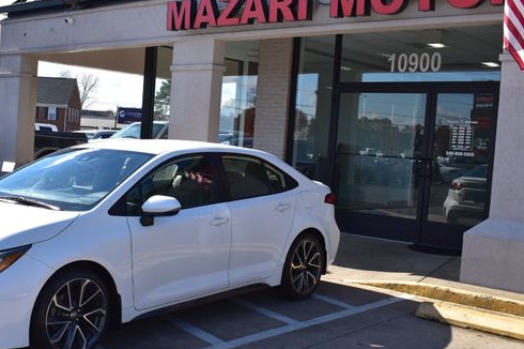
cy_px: 188
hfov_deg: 41.6
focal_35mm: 47
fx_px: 684
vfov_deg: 28.6
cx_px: 192
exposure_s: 1/500
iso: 400
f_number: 11
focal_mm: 24
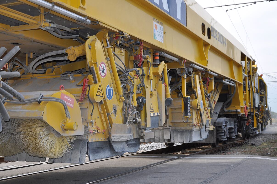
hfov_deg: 37.9
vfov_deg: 25.7
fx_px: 404
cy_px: 92
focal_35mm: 52
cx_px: 138
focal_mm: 35
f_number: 8
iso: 200
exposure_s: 1/200
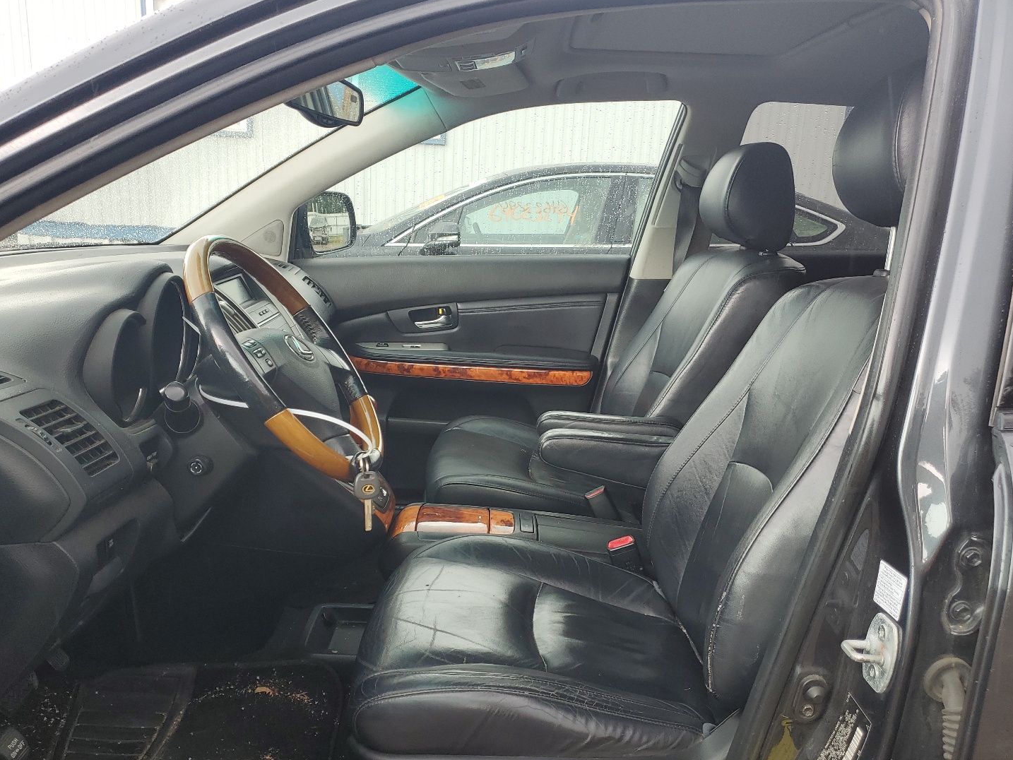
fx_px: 849
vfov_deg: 48.2
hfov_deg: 61.6
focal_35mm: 29
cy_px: 422
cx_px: 485
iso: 51
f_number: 1.5
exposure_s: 1/120
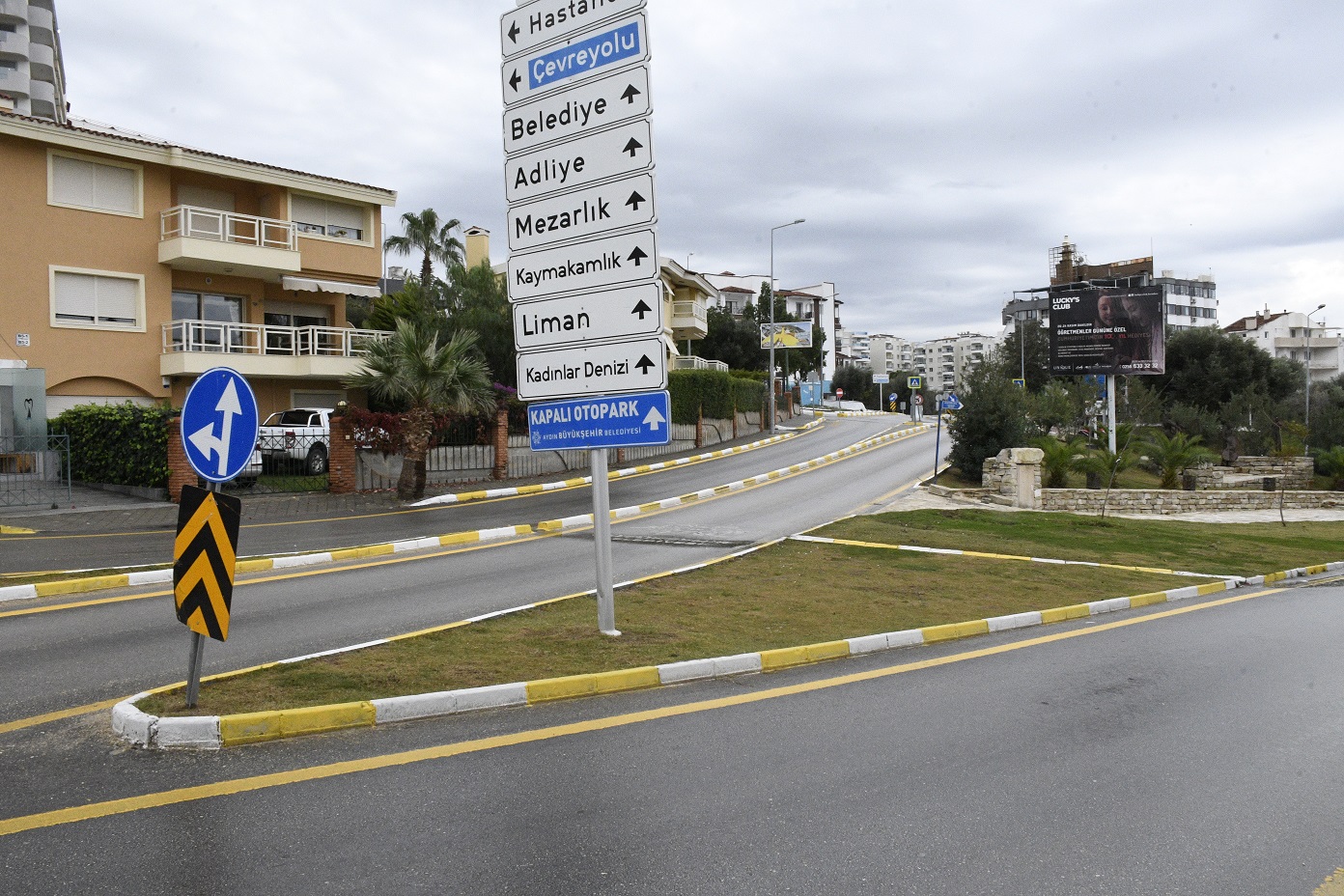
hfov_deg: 67.4
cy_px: 448
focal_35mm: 27
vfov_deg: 47.9
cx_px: 672
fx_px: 1008
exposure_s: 1/200
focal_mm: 18
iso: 4000
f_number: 22
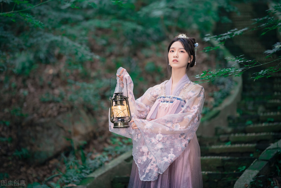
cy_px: 94
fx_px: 664
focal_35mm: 85
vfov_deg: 16.1
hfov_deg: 23.9
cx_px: 140
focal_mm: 85
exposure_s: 1/60
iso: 400
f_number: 1.4
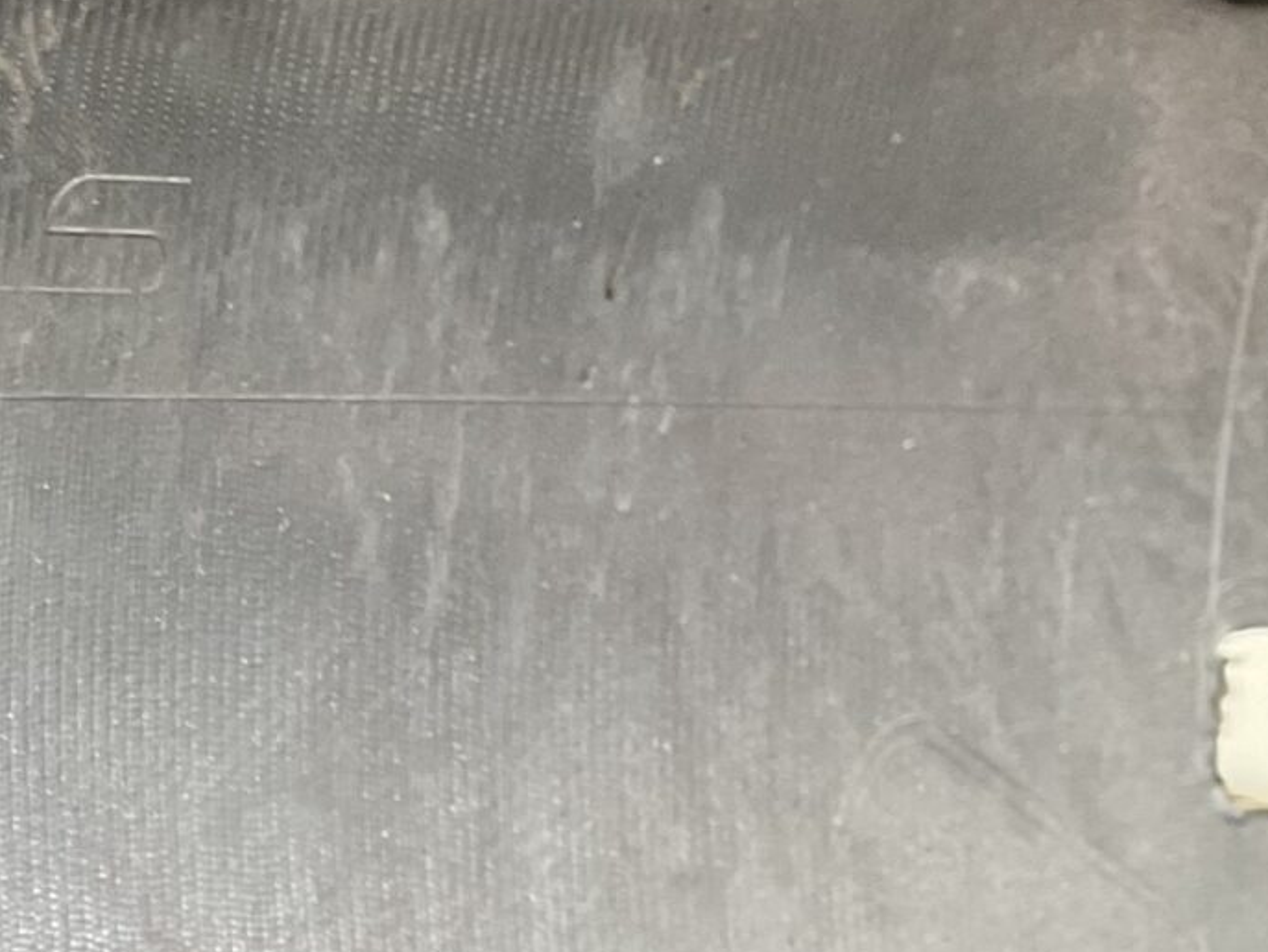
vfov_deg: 13.0
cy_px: 1391
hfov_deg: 16.2
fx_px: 3958
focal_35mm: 108
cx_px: -772
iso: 50
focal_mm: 3
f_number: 1.8
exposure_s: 1/50
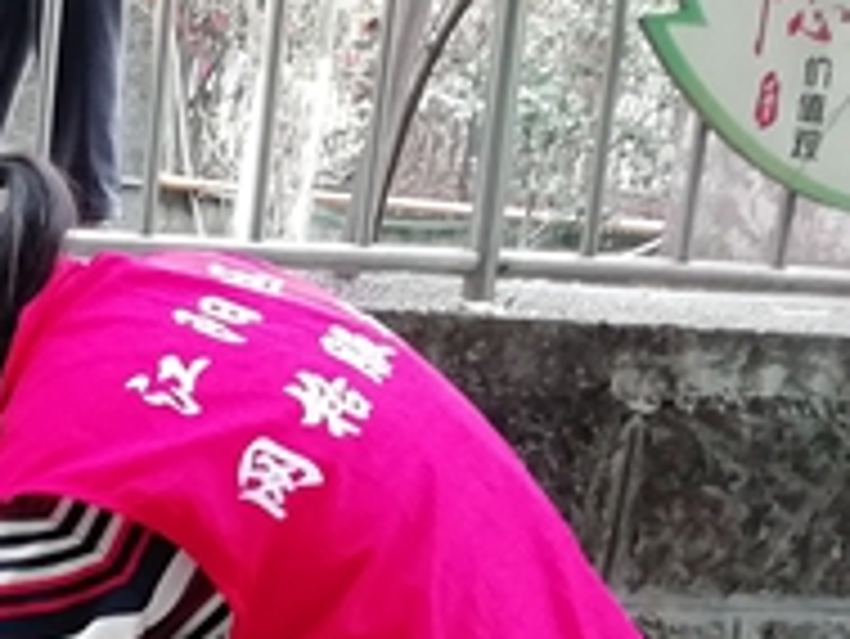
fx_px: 2162
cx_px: -337
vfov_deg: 15.7
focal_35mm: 88
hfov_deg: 19.9
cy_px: 891
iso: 125
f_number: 2.2
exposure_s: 1/33.3
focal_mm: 3.46
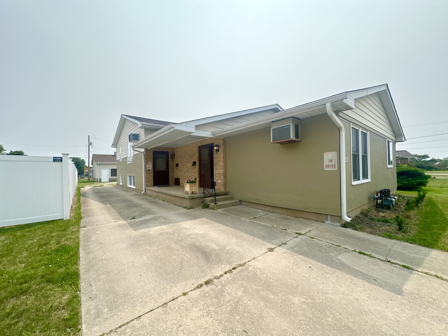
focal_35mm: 14
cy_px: 168
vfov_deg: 85.7
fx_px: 181
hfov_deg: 102.1
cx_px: 224
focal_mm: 2.22
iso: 50
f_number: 2.2
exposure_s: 1/1595
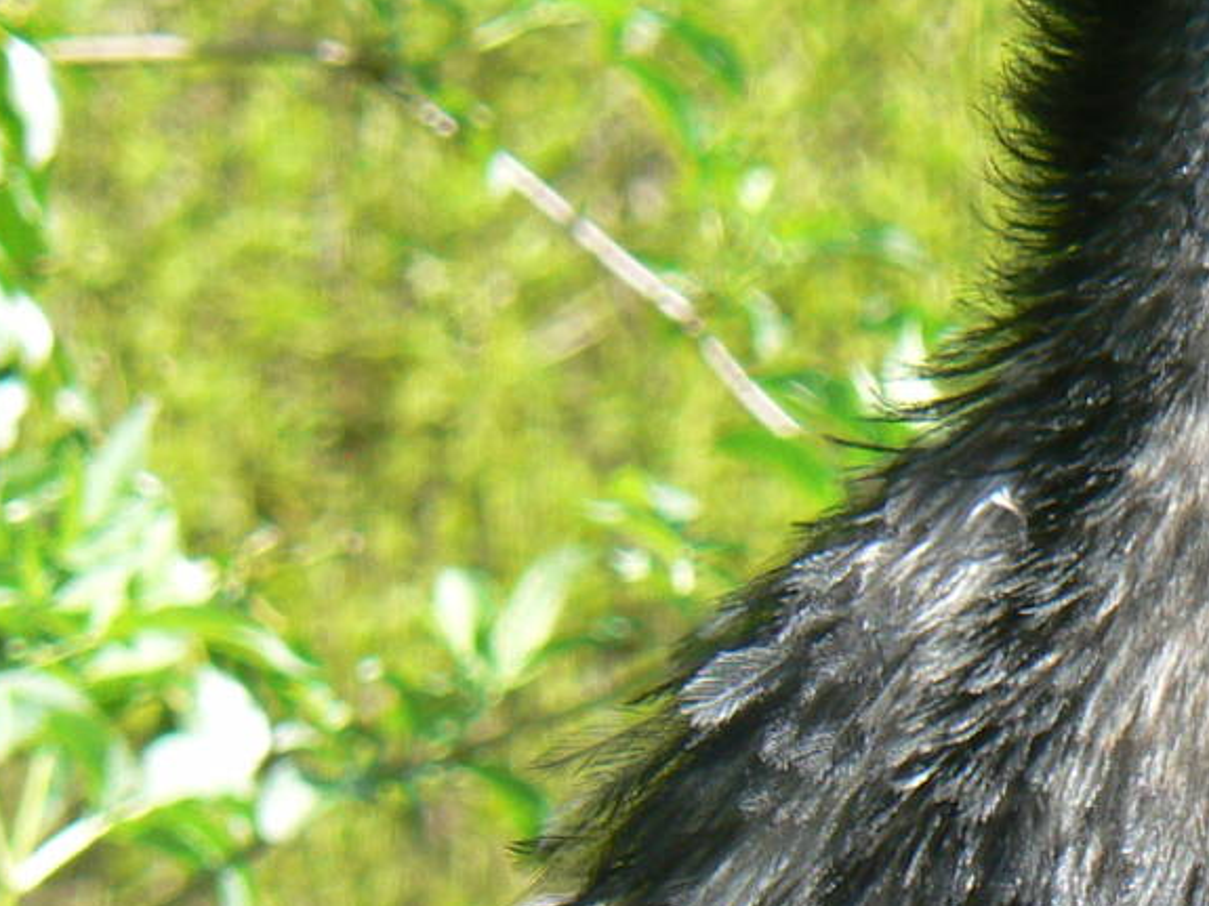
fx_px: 24478
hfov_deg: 2.8
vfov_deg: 2.1
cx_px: 1320
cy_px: 280
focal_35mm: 701
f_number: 5.6
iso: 80
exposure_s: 1/100
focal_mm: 41.9
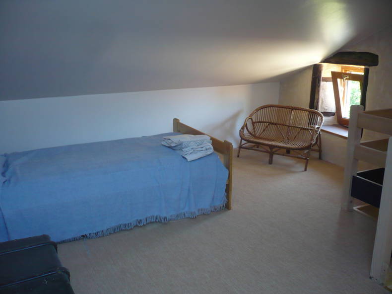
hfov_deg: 52.6
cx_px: 196
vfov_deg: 40.7
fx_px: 396
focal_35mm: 35
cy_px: 147
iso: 200
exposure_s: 1/15
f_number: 2.8
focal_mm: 5.8
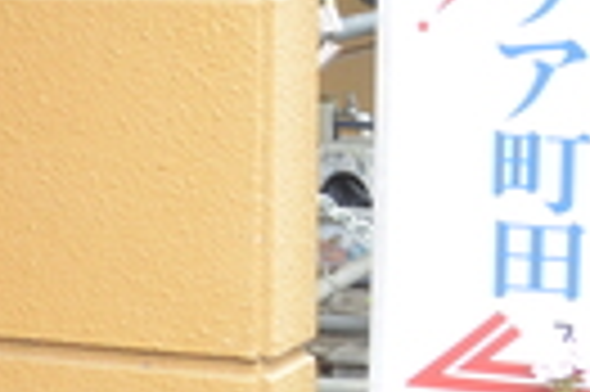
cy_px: 45
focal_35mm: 165
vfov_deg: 8.3
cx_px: -896
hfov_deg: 10.5
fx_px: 2701
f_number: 11
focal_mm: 18
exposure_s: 1/30
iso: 500
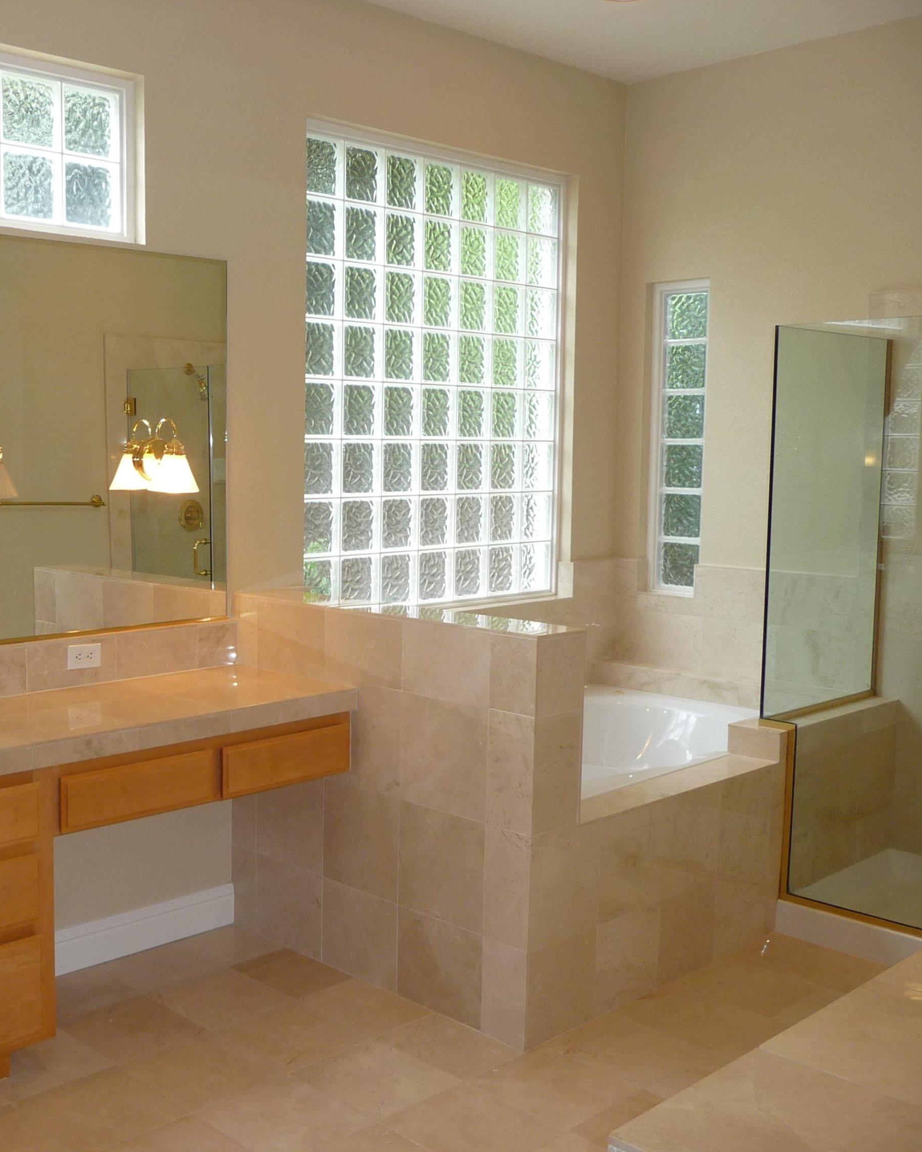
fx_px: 1262
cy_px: 579
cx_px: 238
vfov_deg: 49.1
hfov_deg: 39.1
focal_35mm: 37
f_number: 3.3
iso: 125
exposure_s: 1/30
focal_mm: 4.7
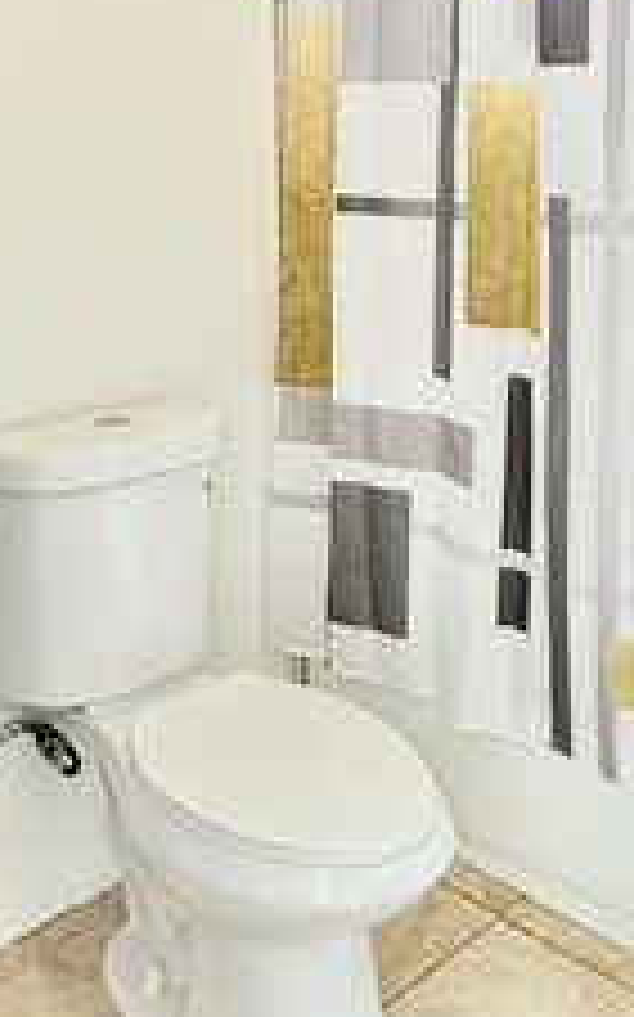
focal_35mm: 42
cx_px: 310
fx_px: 1163
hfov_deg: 30.5
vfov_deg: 45.6
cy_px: 256
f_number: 2.2
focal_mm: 2.22
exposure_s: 1/120
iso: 320
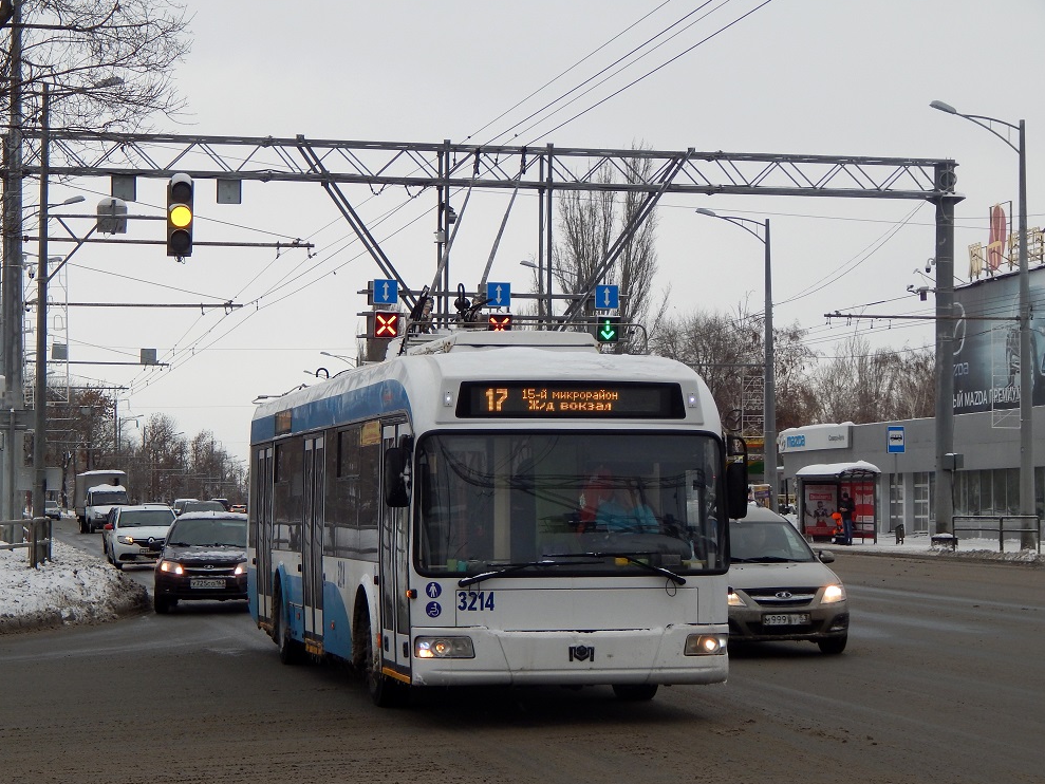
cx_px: 505
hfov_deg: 22.0
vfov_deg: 16.6
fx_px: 2687
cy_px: 403
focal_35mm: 89
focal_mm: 15.3
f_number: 4.3
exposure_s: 1/250
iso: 125
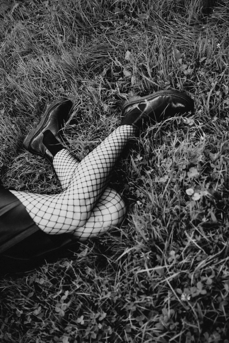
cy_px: 172
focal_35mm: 36
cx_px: 114
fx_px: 342
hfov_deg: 37.0
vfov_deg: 53.1
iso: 200
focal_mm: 24
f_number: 2.8
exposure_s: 1/400
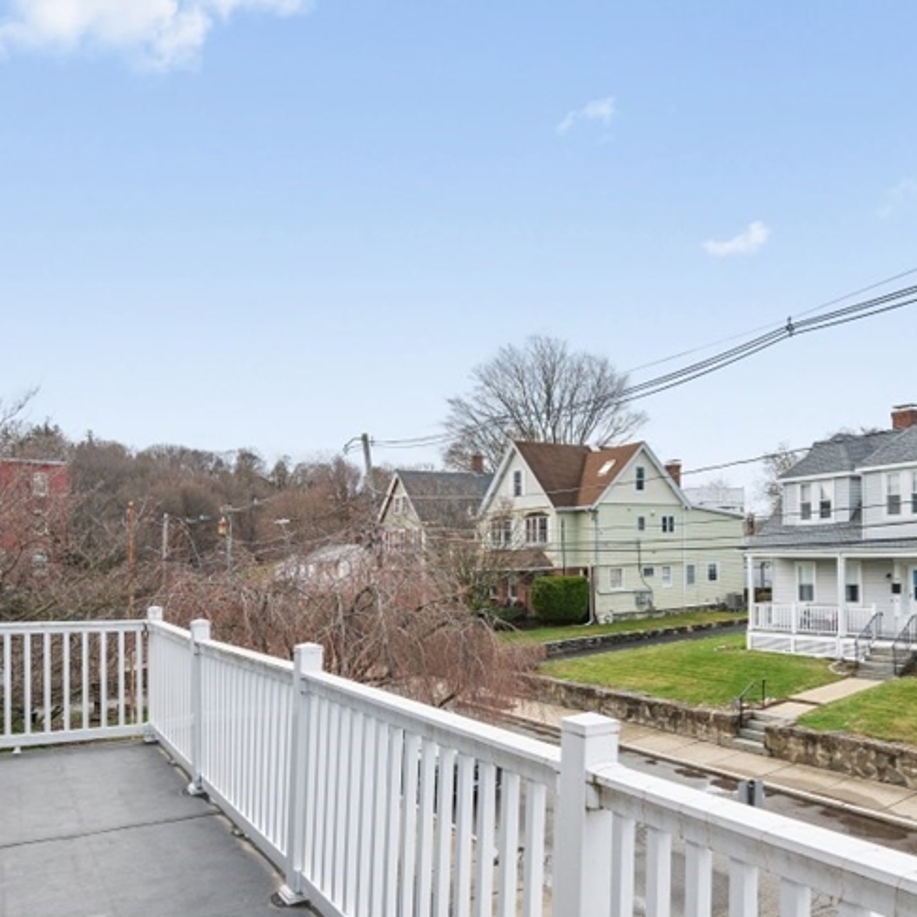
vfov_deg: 62.6
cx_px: 554
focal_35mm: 25
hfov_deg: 62.3
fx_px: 749
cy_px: 528
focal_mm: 14
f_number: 8
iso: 100
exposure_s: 1/500
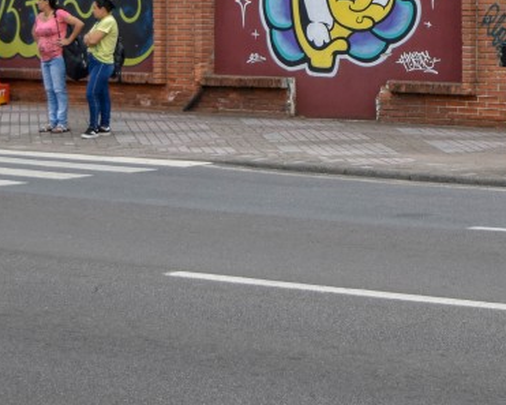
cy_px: -31
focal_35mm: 123
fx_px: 1842
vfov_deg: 12.4
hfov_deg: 15.5
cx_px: 424
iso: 450
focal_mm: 30
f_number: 4.2
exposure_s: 1/1000
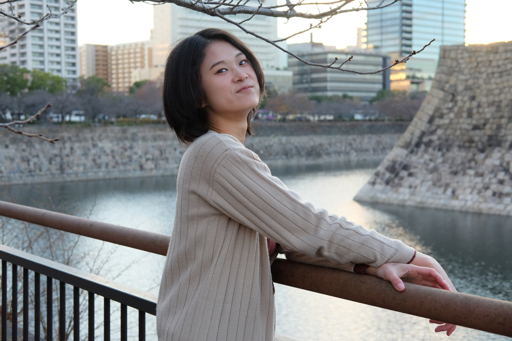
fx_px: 754
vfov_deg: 25.5
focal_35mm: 53
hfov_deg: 37.5
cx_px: 256
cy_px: 170
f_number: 5
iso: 400
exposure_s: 1/125
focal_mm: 35
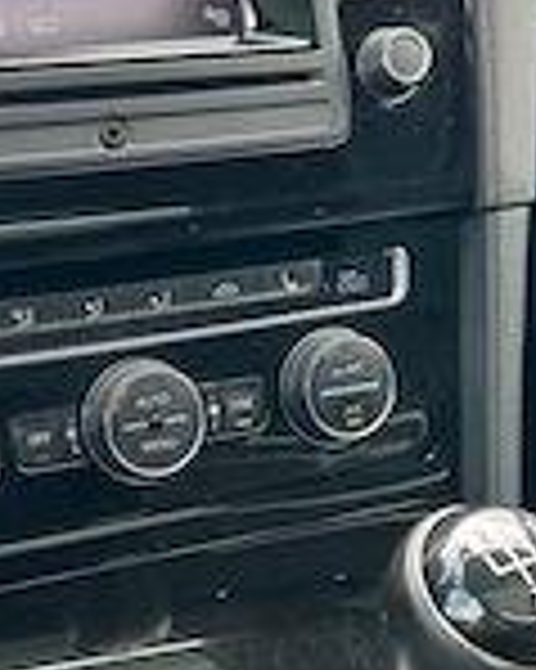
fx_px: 1350
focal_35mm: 68
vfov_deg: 27.8
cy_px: 423
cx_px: 198
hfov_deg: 22.4
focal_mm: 5.7
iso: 64
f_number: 1.5
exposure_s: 1/121
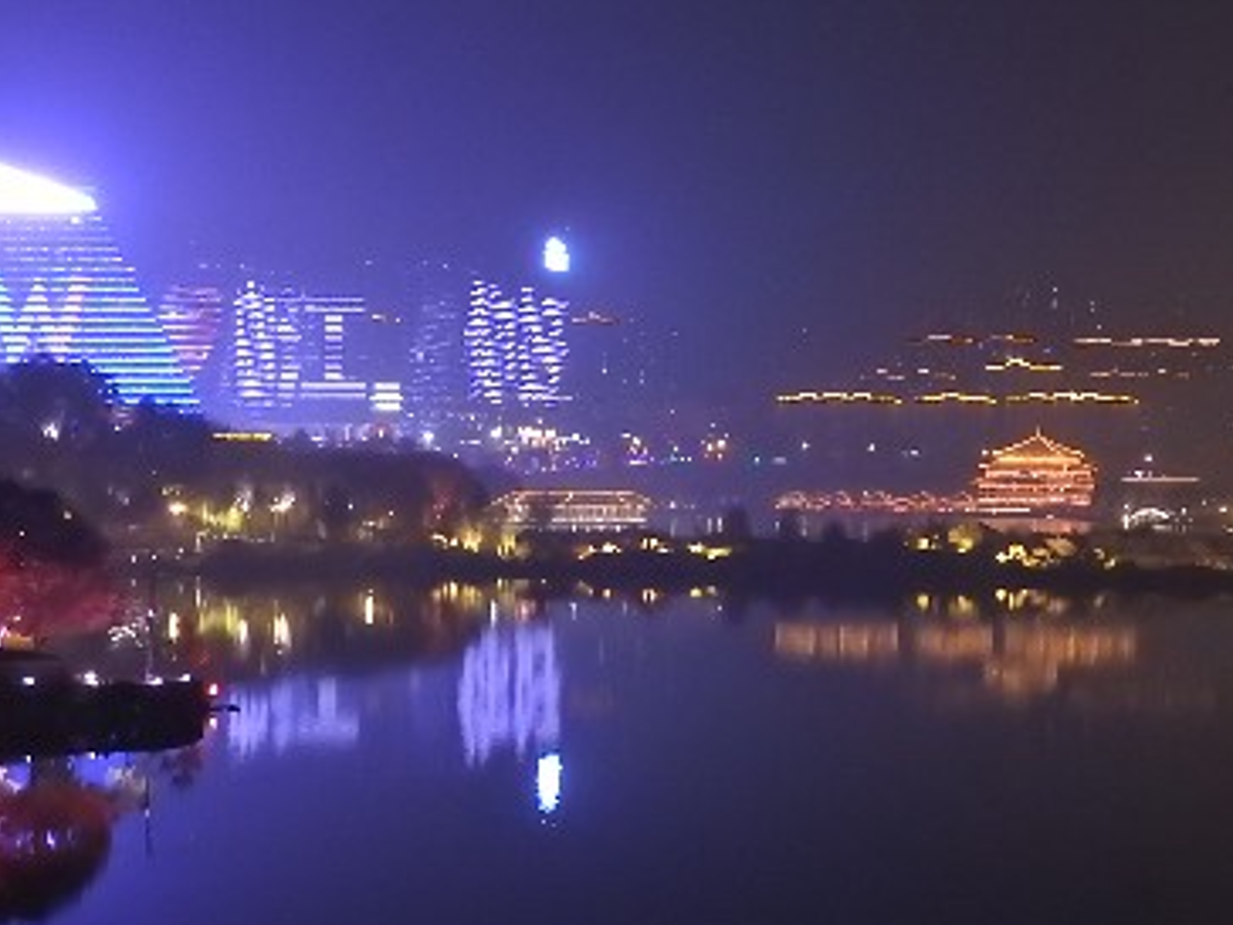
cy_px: 420
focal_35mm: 77
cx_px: 1003
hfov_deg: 24.9
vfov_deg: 19.1
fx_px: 2743
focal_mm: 6.3
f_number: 3.8
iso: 1600
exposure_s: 1/15
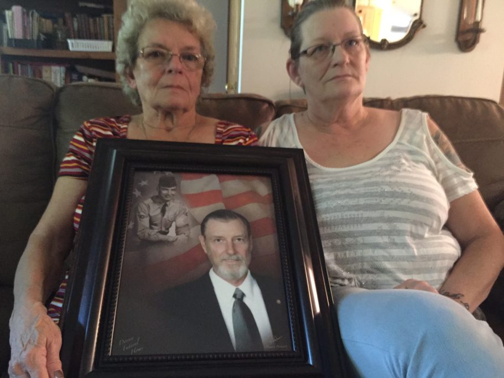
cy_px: 189
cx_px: 252
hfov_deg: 61.7
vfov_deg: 48.2
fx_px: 422
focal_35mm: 29
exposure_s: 1/15
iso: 500
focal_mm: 4.15
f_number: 2.2
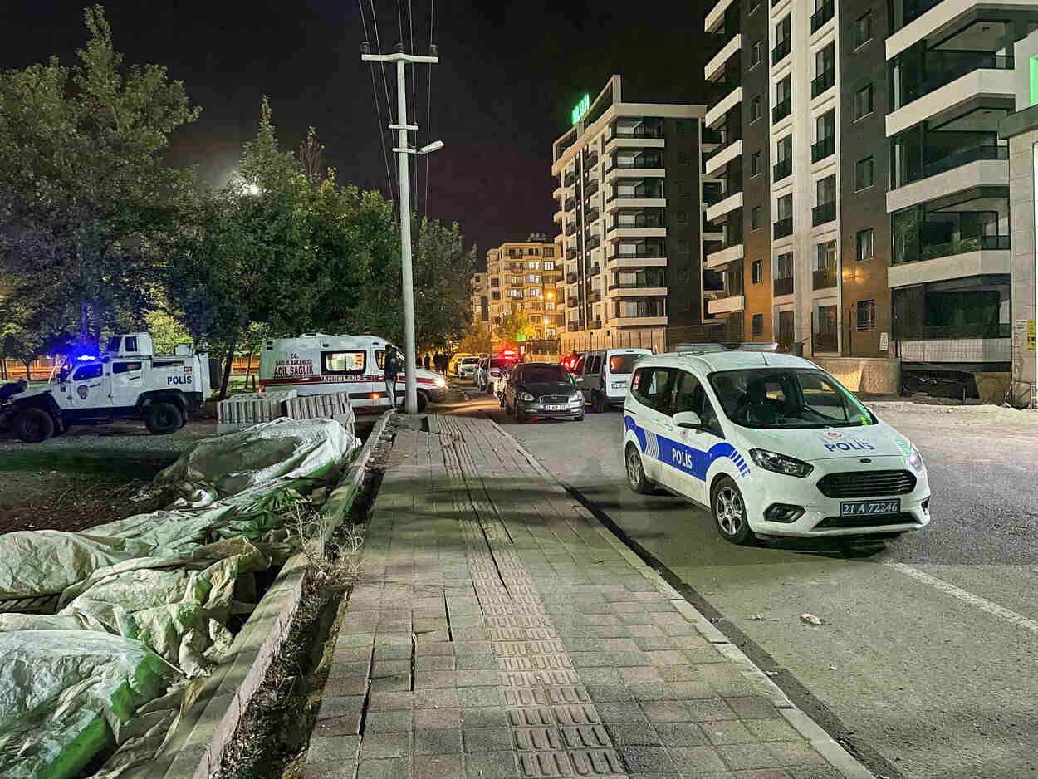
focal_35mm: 26
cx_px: 519
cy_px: 390
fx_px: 780
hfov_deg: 67.3
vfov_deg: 53.1
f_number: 1.6
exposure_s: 1/25
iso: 800
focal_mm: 4.2
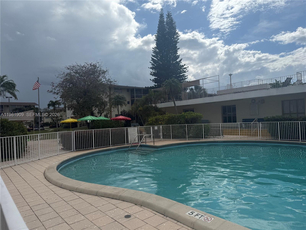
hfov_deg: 71.6
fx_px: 212
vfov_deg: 56.8
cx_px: 153
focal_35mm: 24
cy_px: 115
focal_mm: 6.76
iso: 80
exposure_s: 1/11905
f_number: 1.78
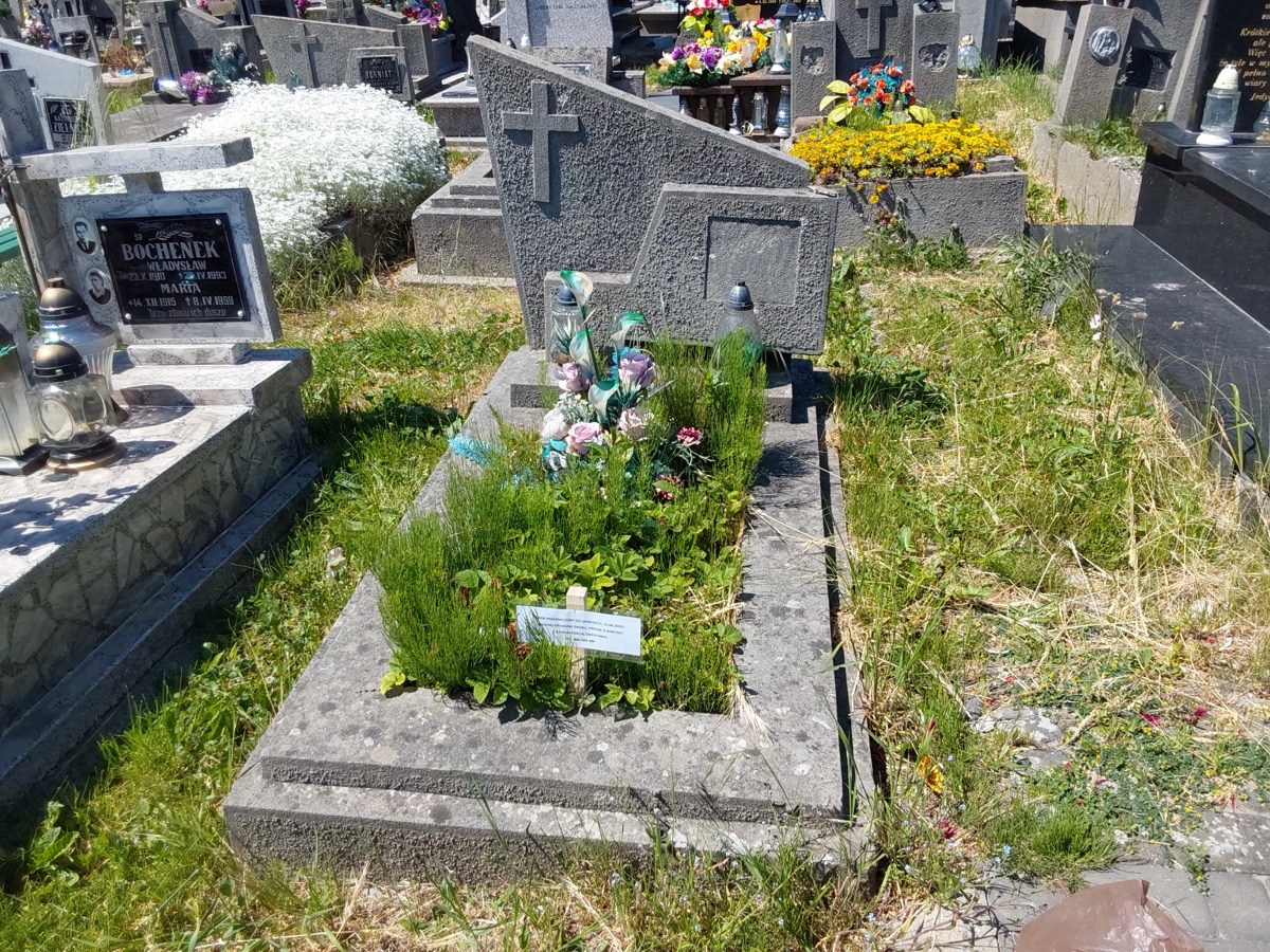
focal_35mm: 28
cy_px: 476
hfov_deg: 63.4
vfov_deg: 49.7
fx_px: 1027
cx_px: 635
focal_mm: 2.91
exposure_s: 1/1598
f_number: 1.9
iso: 50
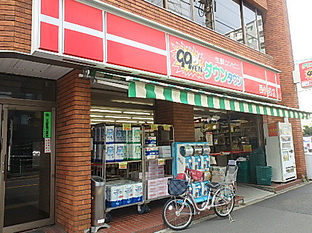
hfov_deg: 65.3
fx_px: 243
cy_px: 117
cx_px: 161
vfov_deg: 51.3
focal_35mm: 27
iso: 125
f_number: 3.5
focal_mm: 3.7
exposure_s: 1/125
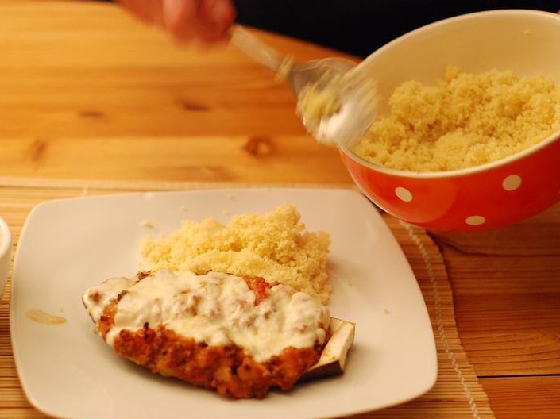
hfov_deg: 23.8
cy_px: 211
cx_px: 269
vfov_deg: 18.0
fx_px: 1326
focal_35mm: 82
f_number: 2.8
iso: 1250
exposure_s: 1/40
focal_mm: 50
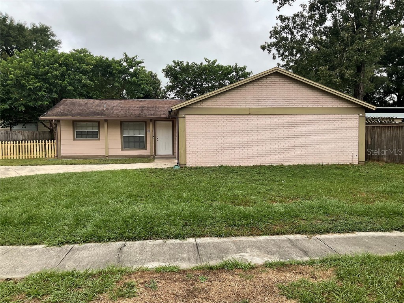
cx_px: 202
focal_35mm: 29
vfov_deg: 48.2
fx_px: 338
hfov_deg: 61.7
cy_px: 152
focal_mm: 3
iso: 16
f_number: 1.8
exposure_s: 1/279
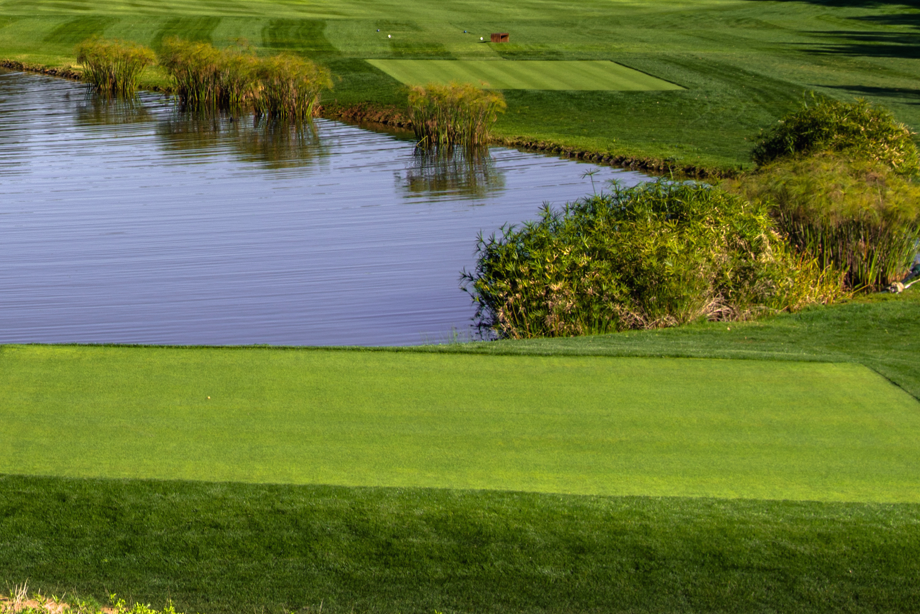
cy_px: -103
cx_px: -124
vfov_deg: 13.2
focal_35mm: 101
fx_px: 2582
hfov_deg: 19.3
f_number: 8
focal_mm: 33
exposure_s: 1/250
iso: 100
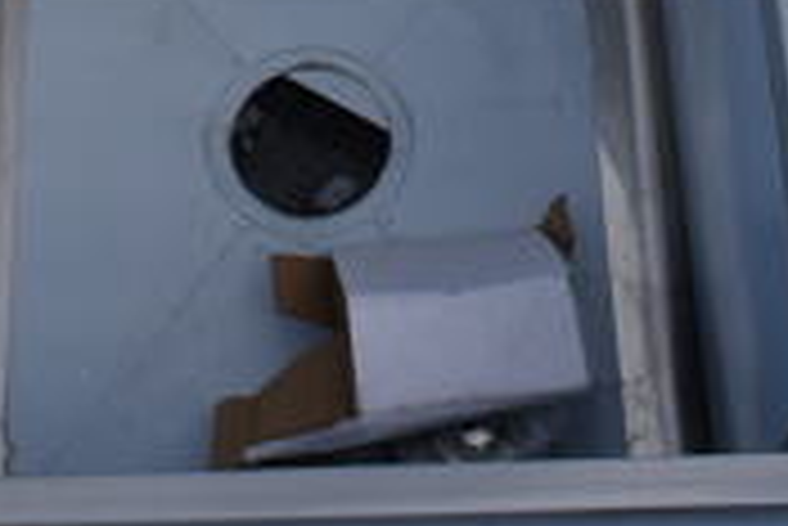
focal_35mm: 94
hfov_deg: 21.6
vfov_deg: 13.7
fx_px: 2059
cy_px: -261
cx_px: 338
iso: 100
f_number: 8
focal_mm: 18
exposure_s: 1/250
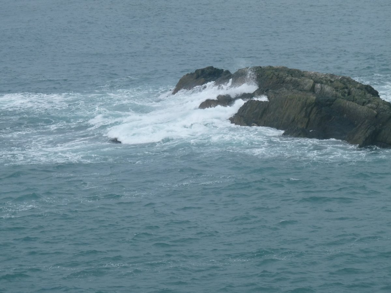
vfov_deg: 8.6
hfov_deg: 11.5
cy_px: 146
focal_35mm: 172
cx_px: 196
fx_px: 1943
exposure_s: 1/400
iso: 200
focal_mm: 30.5
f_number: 5
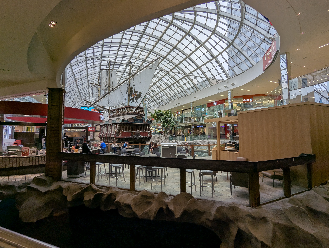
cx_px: 164
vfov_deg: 78.2
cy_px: 124
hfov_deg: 94.4
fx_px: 152
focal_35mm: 16
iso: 44
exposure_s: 1/287
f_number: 2.2
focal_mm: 2.35
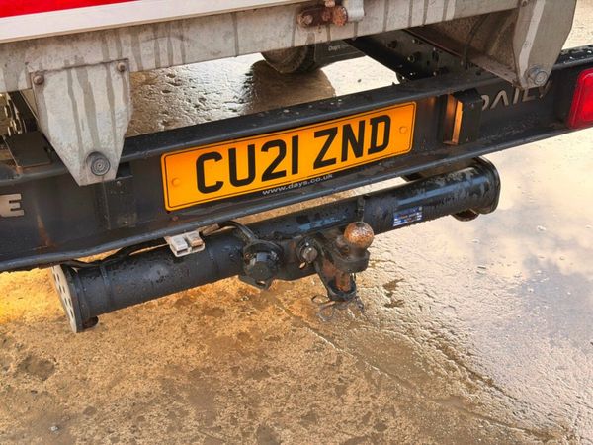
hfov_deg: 39.7
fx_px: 822
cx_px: 296
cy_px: 222
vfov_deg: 30.3
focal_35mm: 48
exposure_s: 1/212
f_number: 1.78
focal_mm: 6.76
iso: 64
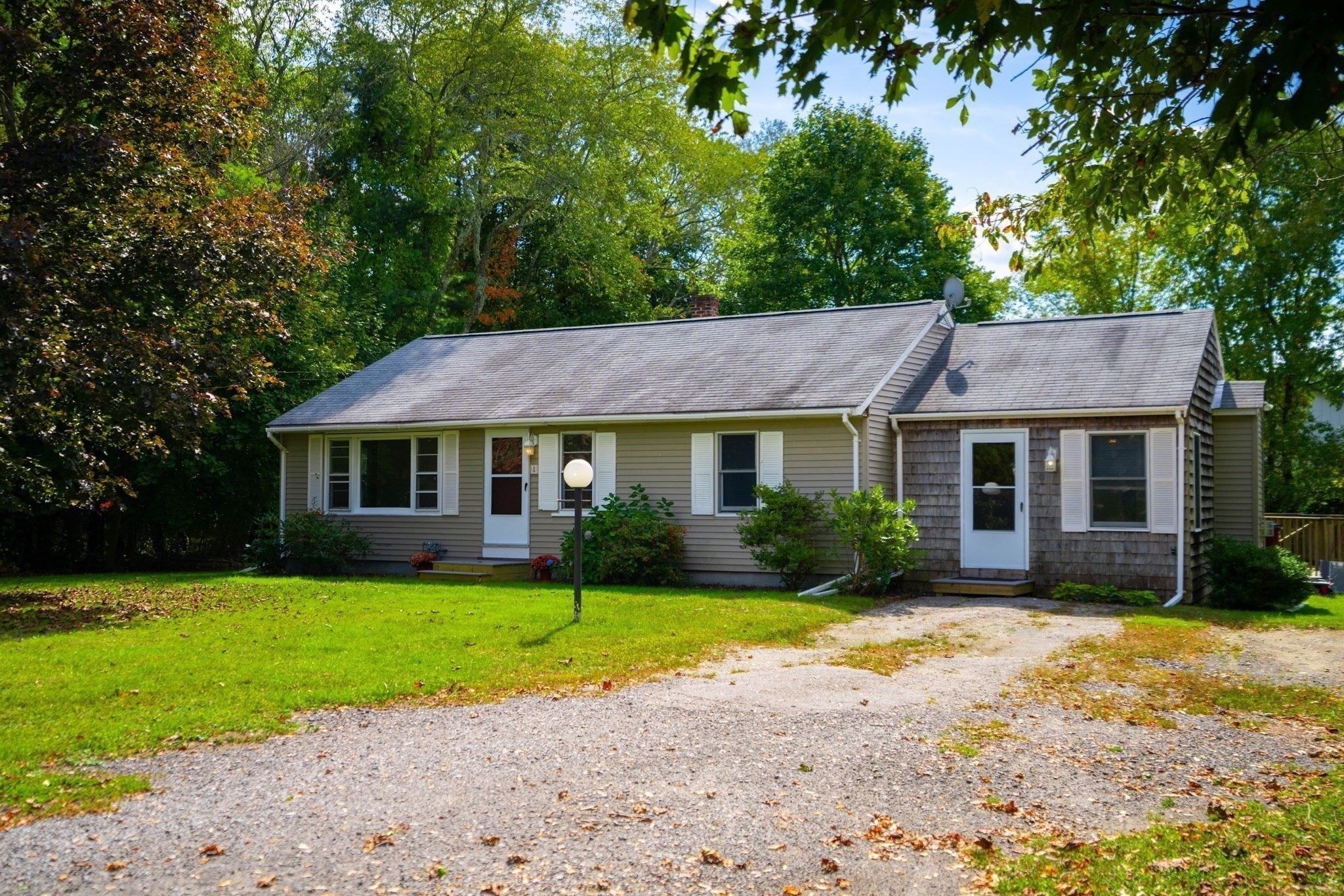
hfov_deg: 54.4
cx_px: 672
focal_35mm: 35
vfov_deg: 37.8
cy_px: 448
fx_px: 1306
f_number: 2.8
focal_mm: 35
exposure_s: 1/5000
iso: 500
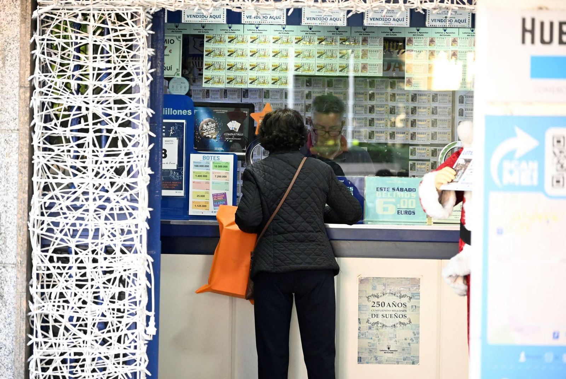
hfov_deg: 8.6
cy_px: 190
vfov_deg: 5.7
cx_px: 283
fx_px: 3779
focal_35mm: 240
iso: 4000
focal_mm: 160
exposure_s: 1/320
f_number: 5.6
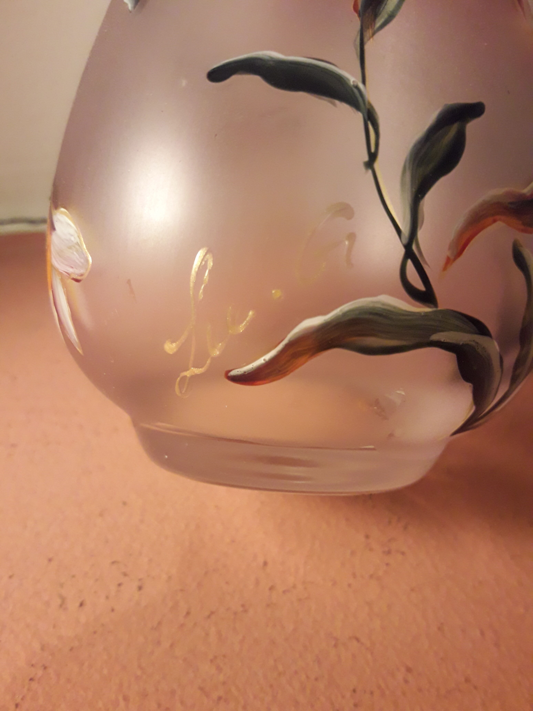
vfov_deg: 63.4
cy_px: 356
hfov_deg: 49.7
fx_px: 575
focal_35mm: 28
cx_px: 266
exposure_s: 1/25
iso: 200
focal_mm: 3.7
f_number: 1.9
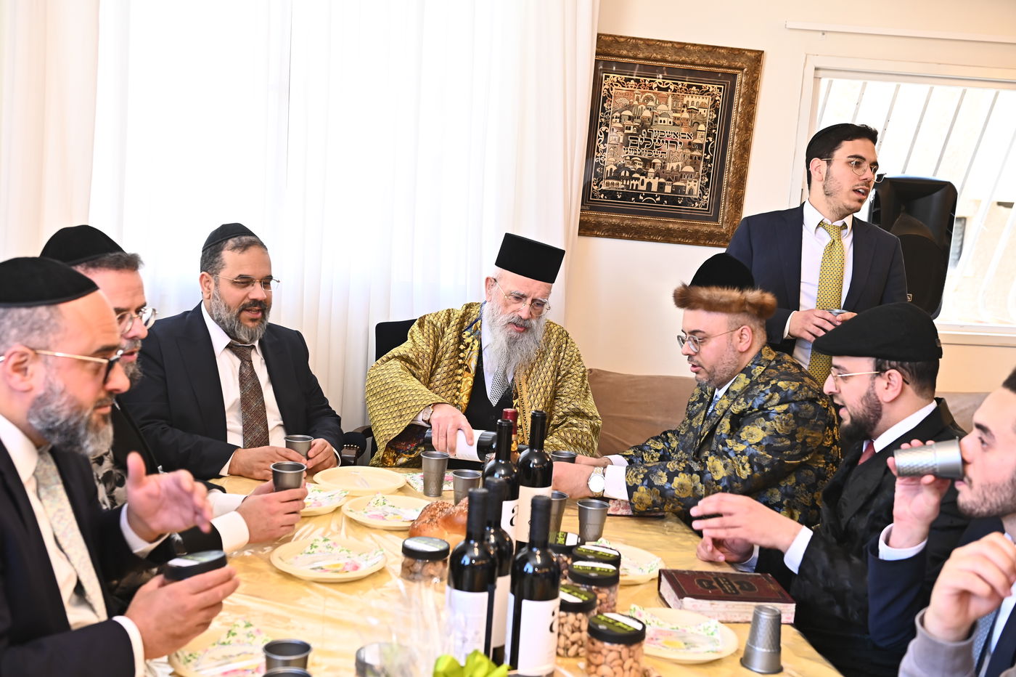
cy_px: 338
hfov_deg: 44.5
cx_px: 508
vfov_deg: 30.5
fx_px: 1241
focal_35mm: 44
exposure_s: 1/160
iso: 1000
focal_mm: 44
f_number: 4.5
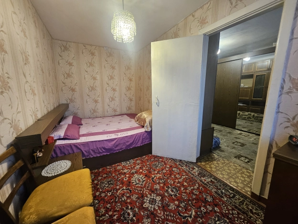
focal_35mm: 13
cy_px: 112
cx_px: 149
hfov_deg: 106.2
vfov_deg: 89.9
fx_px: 112
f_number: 2.2
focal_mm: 1.7
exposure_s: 1/50
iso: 160
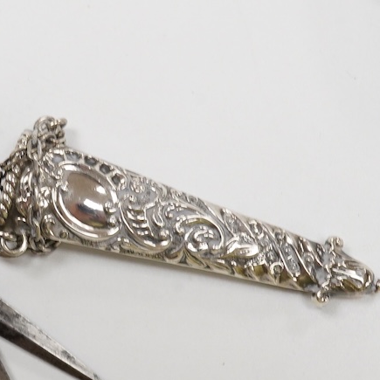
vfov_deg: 17.6
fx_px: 1230
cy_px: 216
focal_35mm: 99
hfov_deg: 17.4
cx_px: 54
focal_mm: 30
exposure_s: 1/100
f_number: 18
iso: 2500
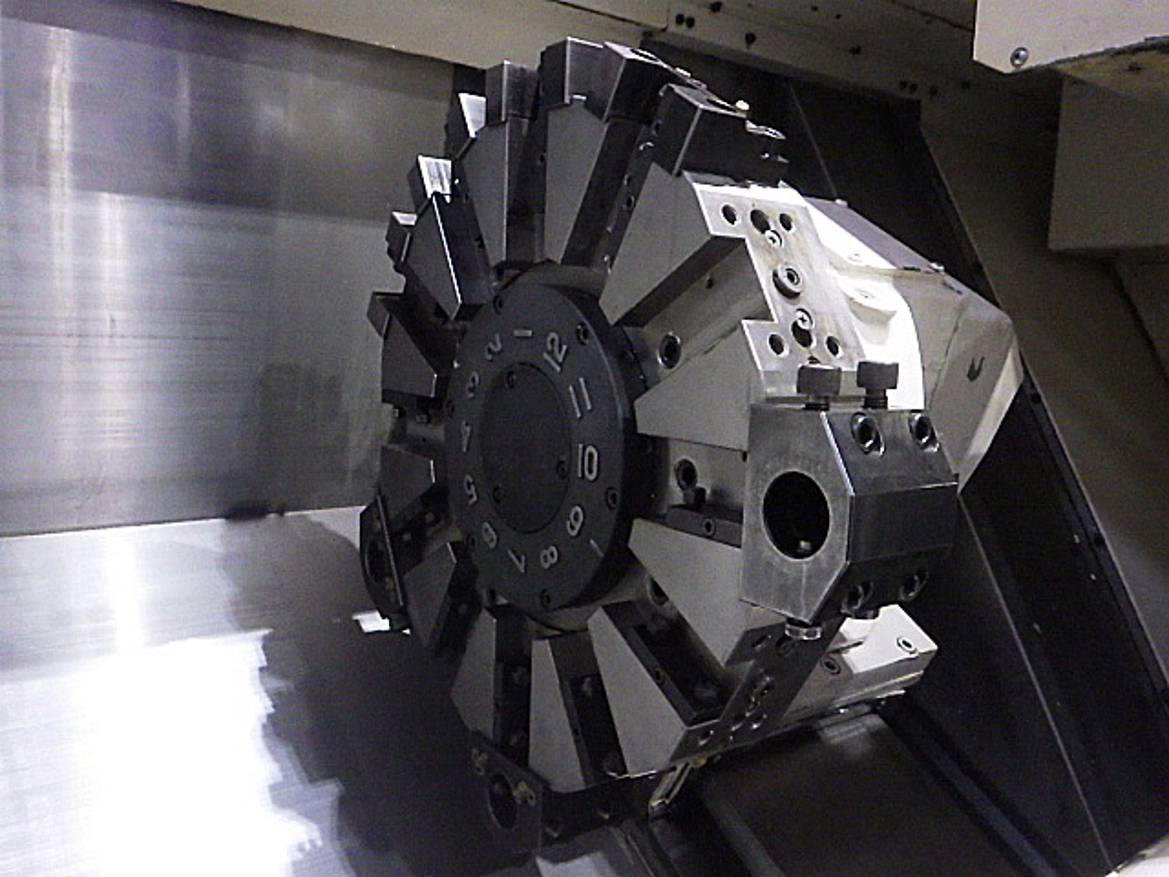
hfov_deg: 63.4
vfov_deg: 49.7
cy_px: 438
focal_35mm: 28
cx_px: 584
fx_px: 946
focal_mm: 5
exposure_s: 1/20
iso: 1600
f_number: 3.5
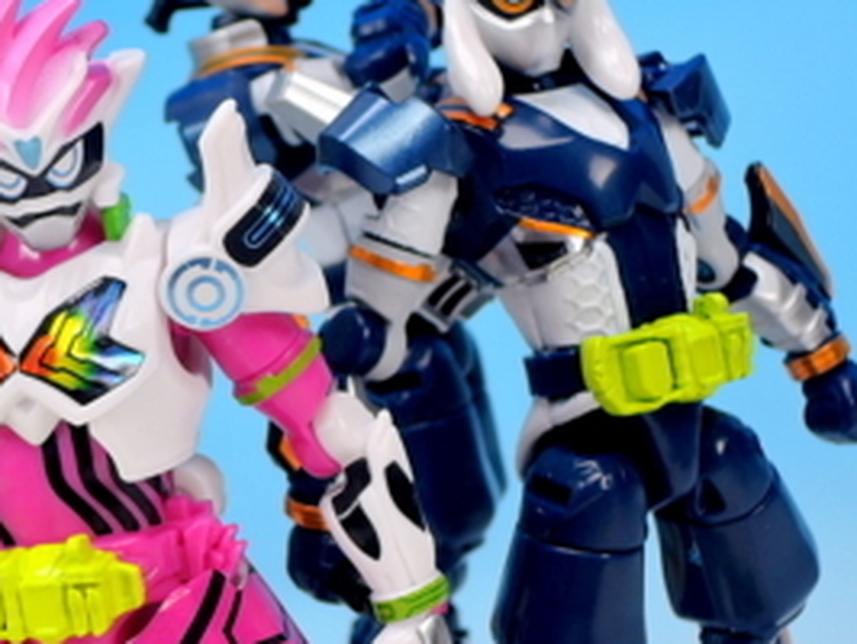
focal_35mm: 151
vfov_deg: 9.8
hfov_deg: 12.9
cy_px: 560
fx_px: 3742
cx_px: 42
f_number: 5
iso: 80
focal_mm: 14.3
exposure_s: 1/2
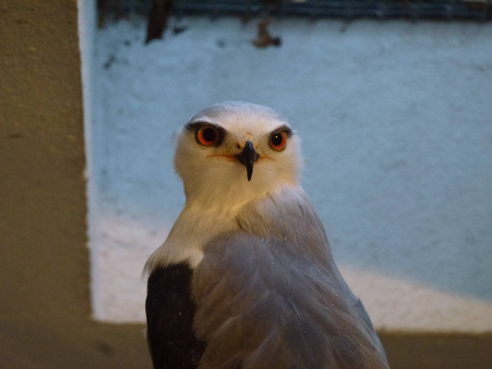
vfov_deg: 3.9
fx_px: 5458
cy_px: 184
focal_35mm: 384
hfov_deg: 5.2
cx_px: 246
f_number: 5.9
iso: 400
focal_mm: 68.8
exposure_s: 1/8
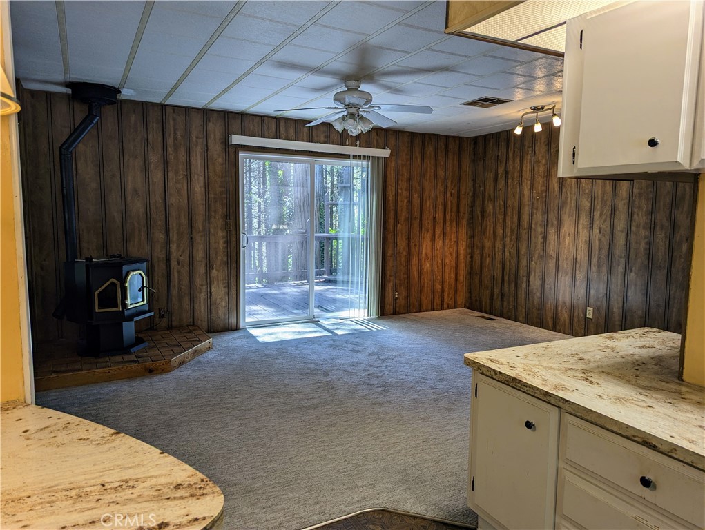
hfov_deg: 71.5
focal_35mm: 24
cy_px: 265
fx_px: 489
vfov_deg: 56.9
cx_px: 352
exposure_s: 1/120
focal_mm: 6.81
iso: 57
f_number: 1.85
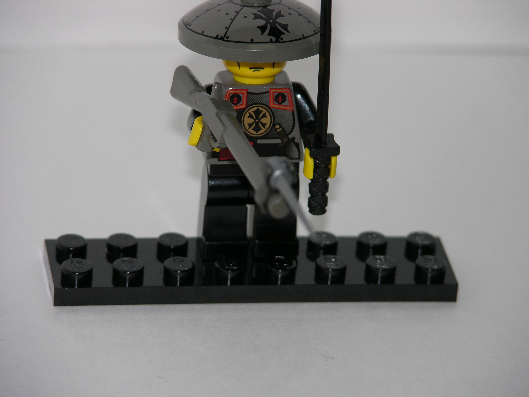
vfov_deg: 5.3
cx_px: 264
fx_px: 4279
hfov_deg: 7.1
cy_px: 198
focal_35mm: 280
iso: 50
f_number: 4.2
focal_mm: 71.2
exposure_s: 1/253
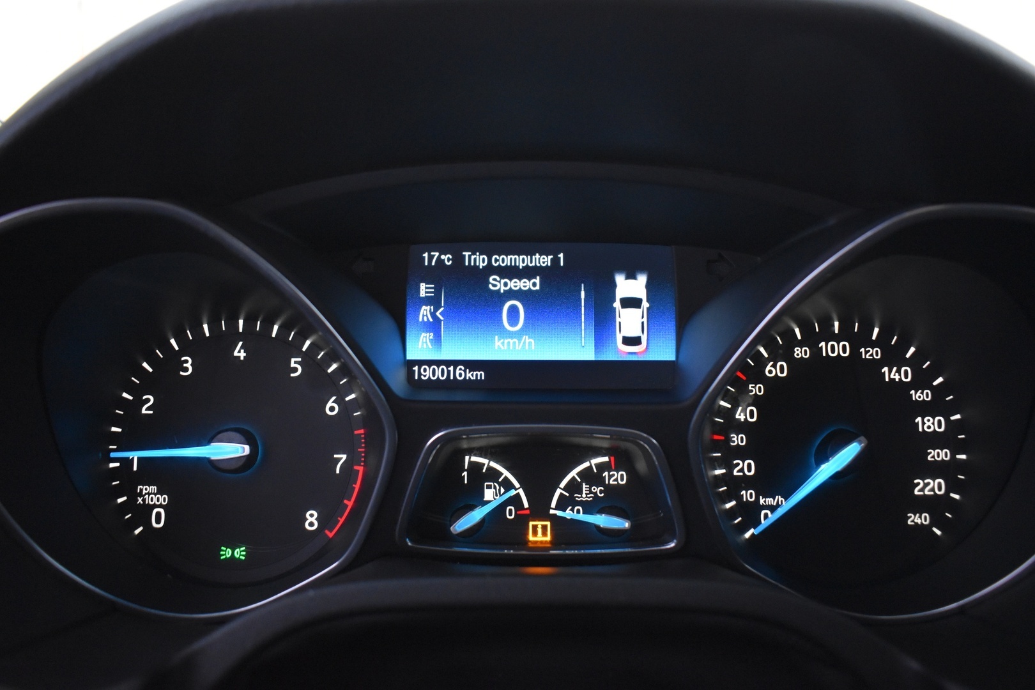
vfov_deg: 43.6
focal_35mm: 30
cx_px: 518
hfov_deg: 61.9
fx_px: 862
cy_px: 345
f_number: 3.5
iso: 2800
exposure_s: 1/30
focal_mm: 20
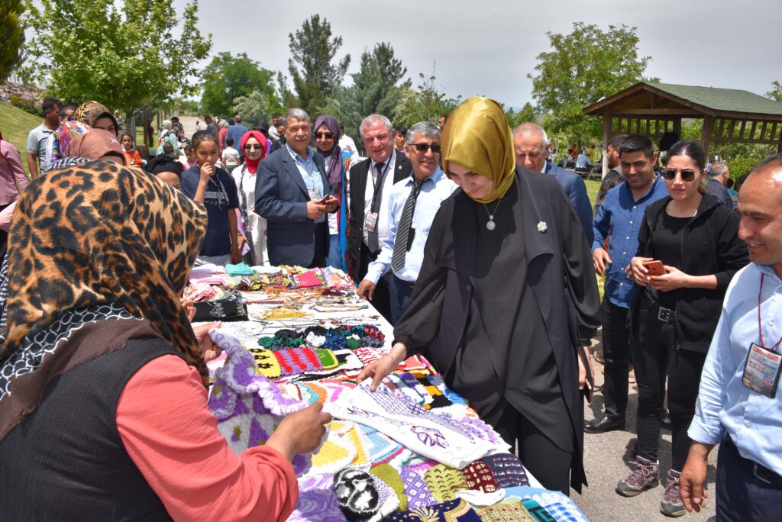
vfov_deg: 41.2
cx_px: 391
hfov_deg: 58.7
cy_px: 261
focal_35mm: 32
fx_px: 695
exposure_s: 1/200
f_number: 11
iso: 100
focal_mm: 32
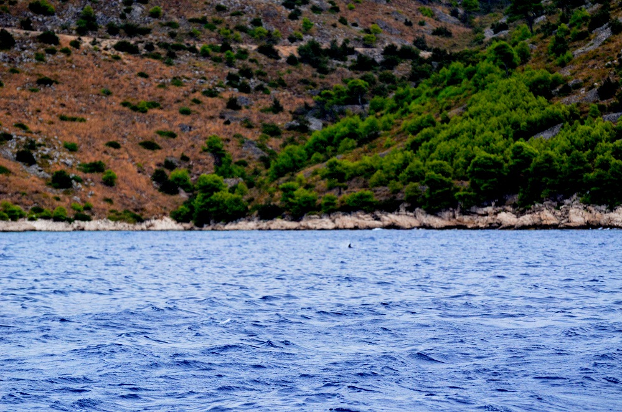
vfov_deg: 5.9
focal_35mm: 232
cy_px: 206
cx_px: 311
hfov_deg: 8.9
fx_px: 4008
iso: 2200
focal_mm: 155
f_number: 4.8
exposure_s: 1/8000
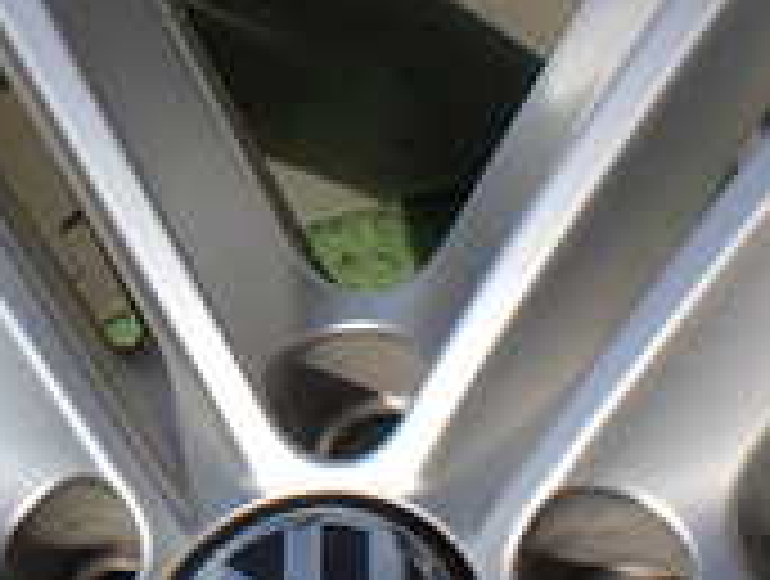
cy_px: 180
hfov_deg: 18.2
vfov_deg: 14.1
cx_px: 0
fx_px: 2341
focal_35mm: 105
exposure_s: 1/250
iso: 100
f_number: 9
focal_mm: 5.4
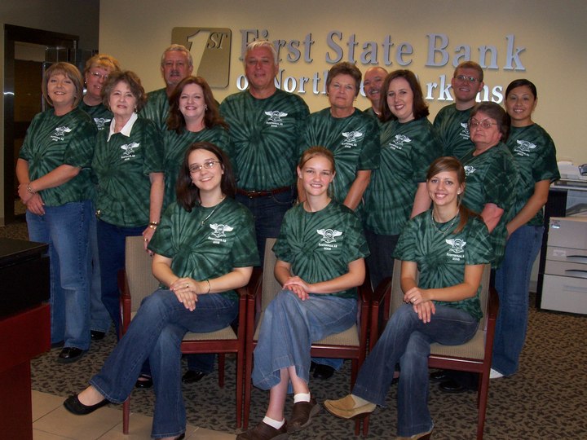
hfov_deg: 44.8
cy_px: 220
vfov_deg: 34.3
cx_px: 294
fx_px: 712
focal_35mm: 42
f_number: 2.9
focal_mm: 7
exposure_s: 1/120
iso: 140
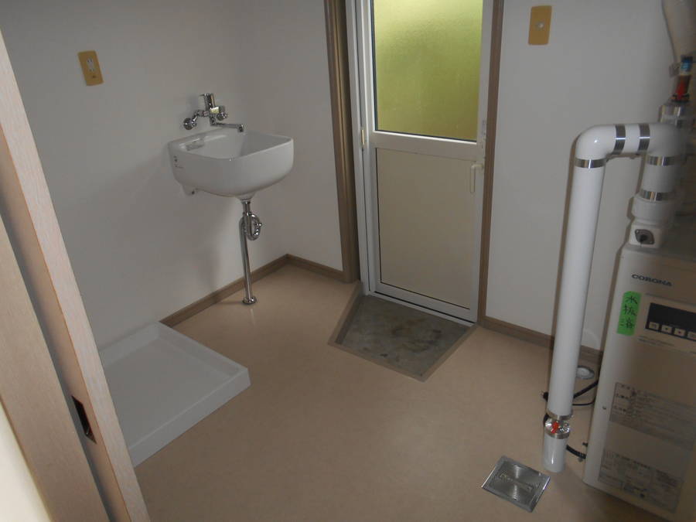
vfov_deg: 53.1
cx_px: 348
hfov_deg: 67.3
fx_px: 523
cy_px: 261
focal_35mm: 26
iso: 200
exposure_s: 1/25
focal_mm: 4.6
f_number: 3.2
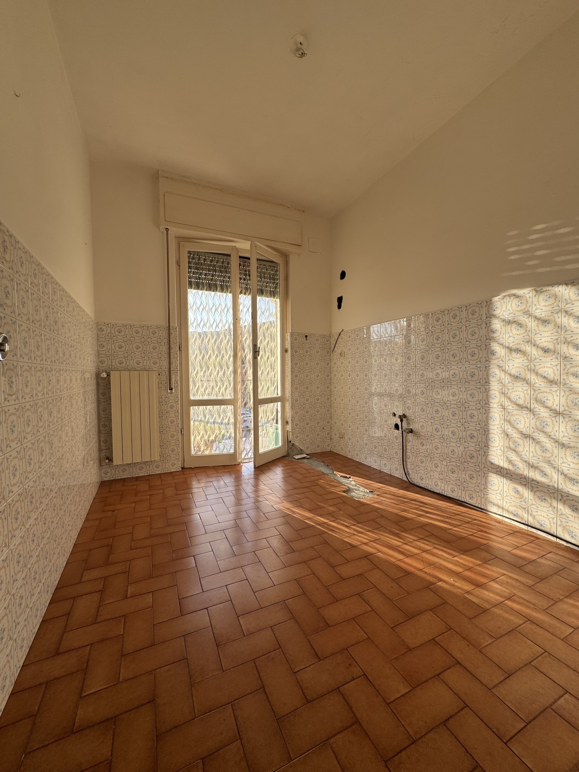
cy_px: 386
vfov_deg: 102.1
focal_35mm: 14
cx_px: 290
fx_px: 312
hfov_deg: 85.7
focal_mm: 2.22
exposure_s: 1/262
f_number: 2.2
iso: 40
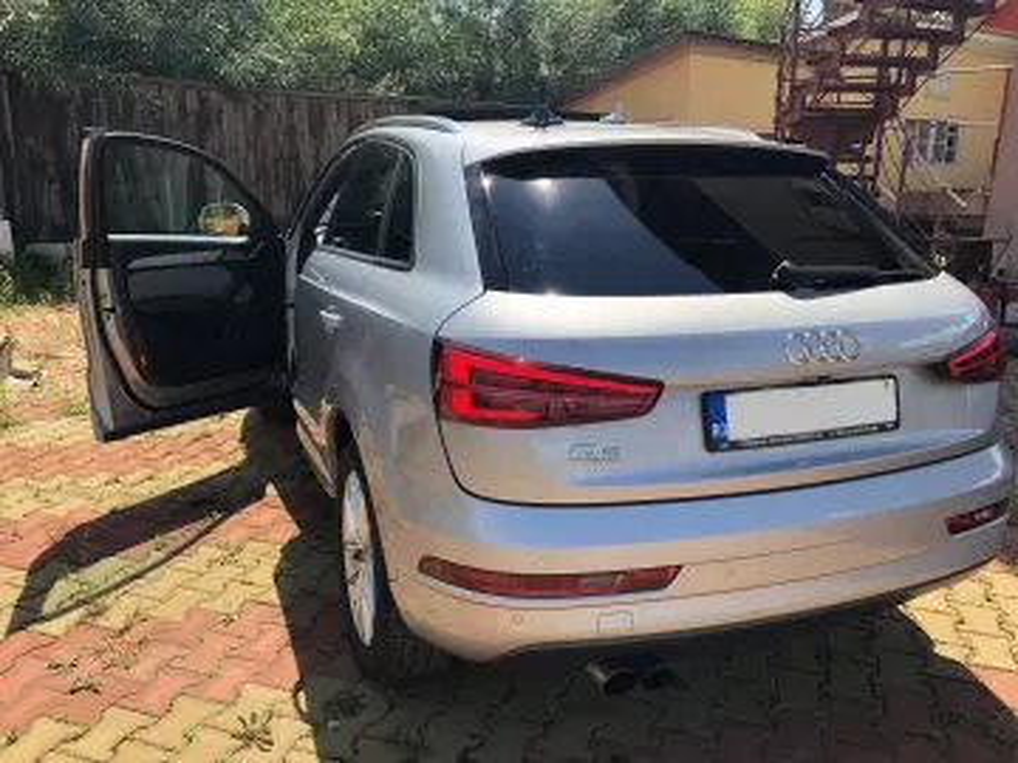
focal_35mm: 28
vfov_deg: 49.7
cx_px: 509
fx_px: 823
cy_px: 382
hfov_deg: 63.4
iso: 20
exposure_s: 1/923
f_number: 1.8
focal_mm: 4
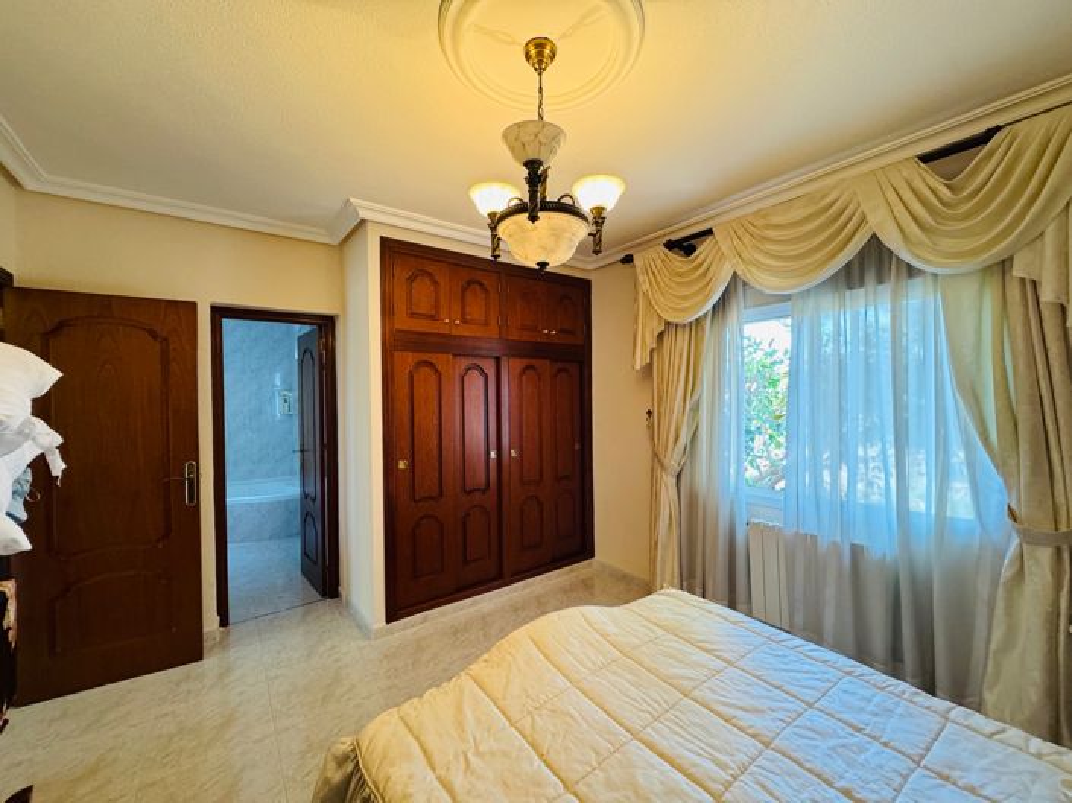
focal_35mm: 14
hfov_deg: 102.1
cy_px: 402
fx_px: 433
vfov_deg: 85.6
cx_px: 536
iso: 320
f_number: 2.2
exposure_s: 1/50
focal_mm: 2.22
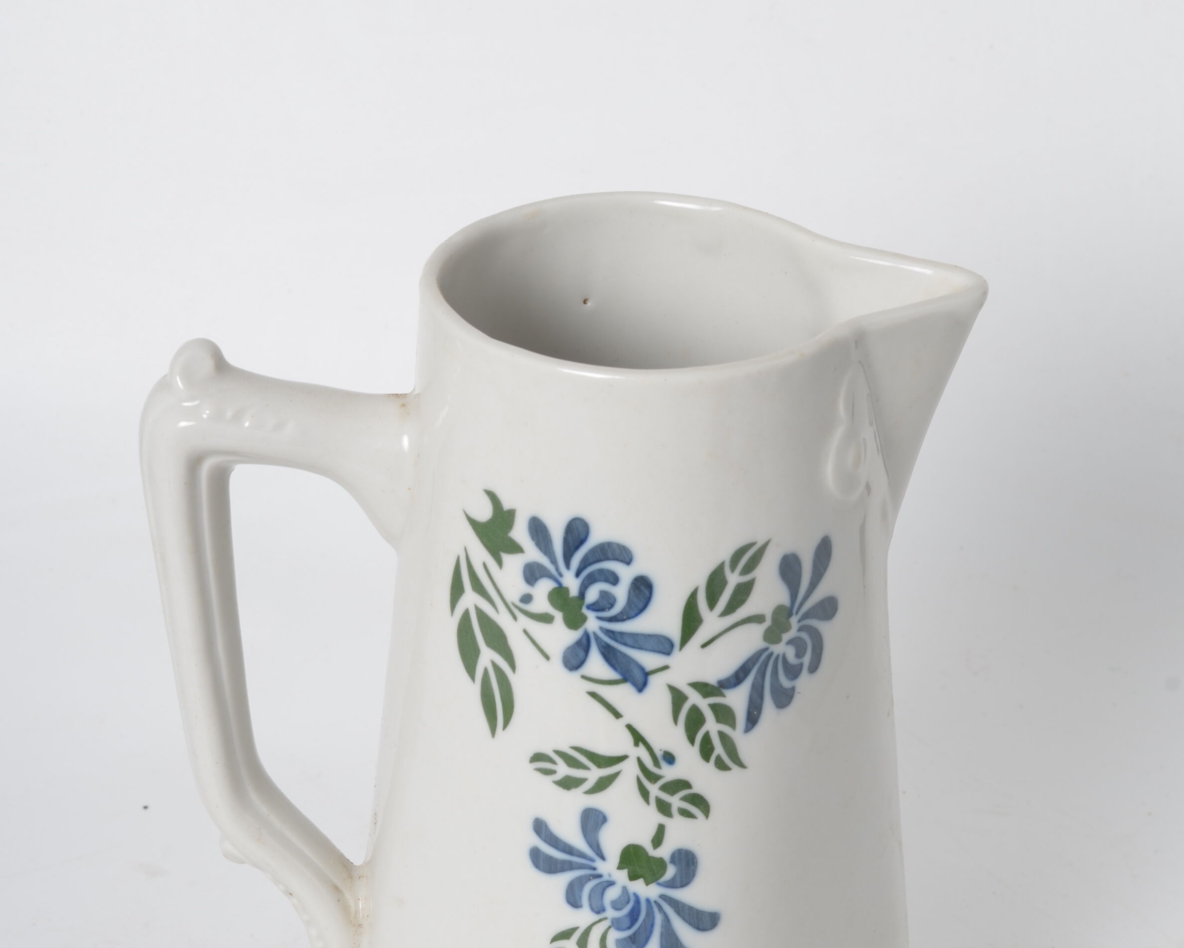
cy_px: 783
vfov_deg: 14.0
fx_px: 3820
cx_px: 585
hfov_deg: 17.6
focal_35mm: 109
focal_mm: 50
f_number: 11
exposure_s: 1/125
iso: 100
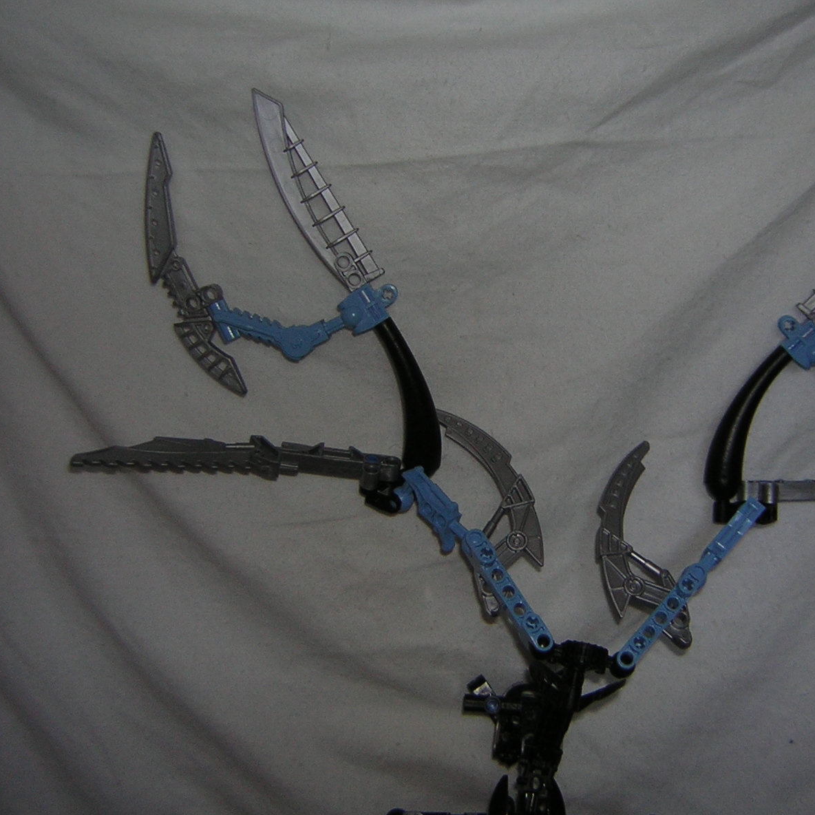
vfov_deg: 39.2
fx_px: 1145
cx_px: 546
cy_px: 408
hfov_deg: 38.7
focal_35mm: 43
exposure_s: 1/60.1
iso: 50
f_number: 2.6
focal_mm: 4.7
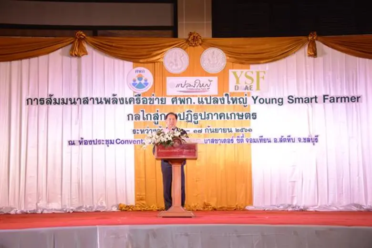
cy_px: 124
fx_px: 703
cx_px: 186
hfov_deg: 29.7
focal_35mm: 68
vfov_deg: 20.0
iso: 2500
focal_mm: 68
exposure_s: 1/200
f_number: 5.6
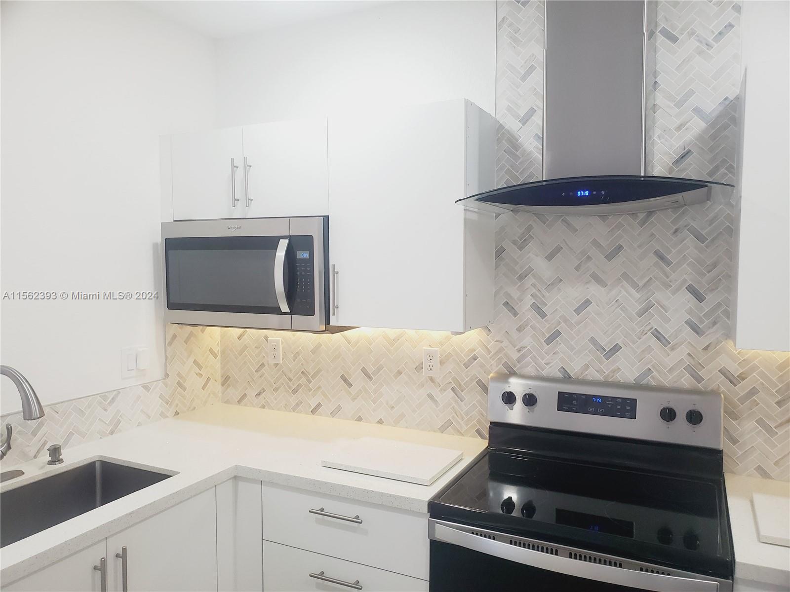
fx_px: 593
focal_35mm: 26
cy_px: 296
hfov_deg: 67.3
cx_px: 395
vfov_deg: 53.1
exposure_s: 1/120
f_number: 2.4
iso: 250
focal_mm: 4.3
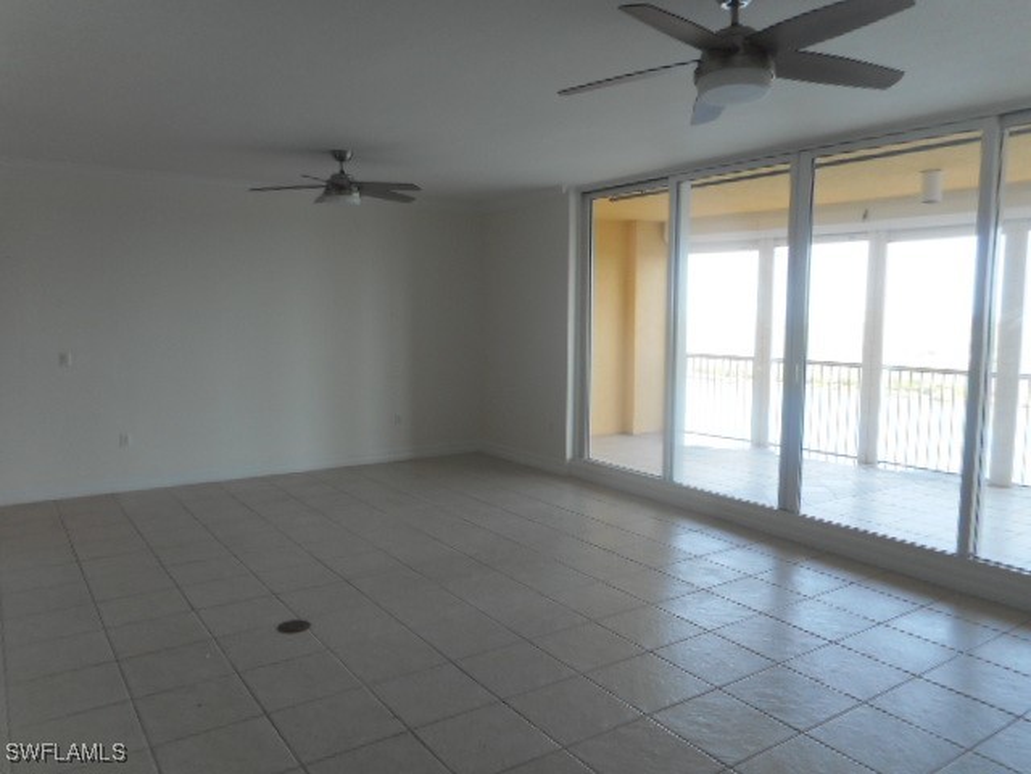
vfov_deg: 54.9
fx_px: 745
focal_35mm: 25
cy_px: 387
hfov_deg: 69.4
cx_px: 516
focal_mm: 4.5
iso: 80
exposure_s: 1/30
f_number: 3.7
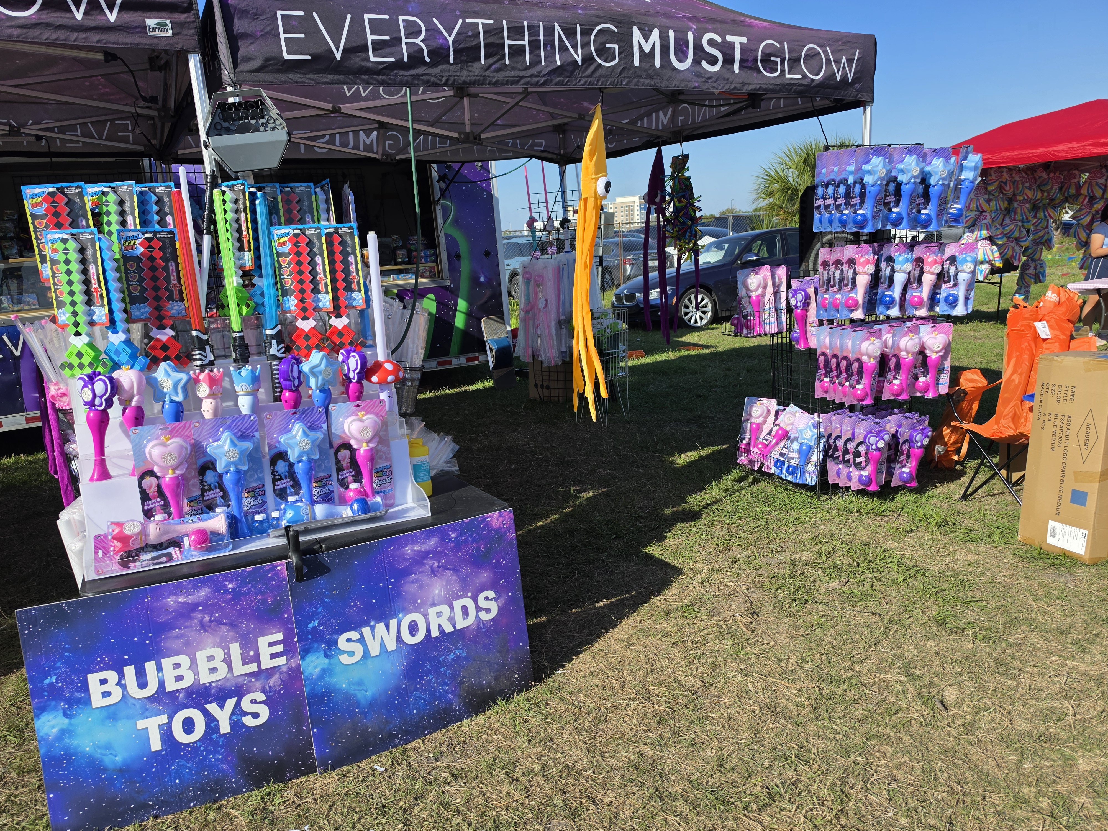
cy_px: 416
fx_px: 736
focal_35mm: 23
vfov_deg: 58.9
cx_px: 554
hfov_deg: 73.9
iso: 64
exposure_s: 1/6352
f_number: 1.4
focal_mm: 6.5
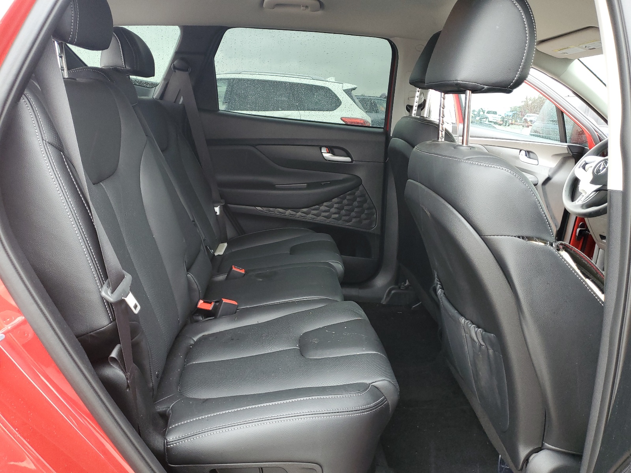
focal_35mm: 26
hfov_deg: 67.3
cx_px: 316
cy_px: 236
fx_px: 474
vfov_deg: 53.1
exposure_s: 1/60.2
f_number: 1.5
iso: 121
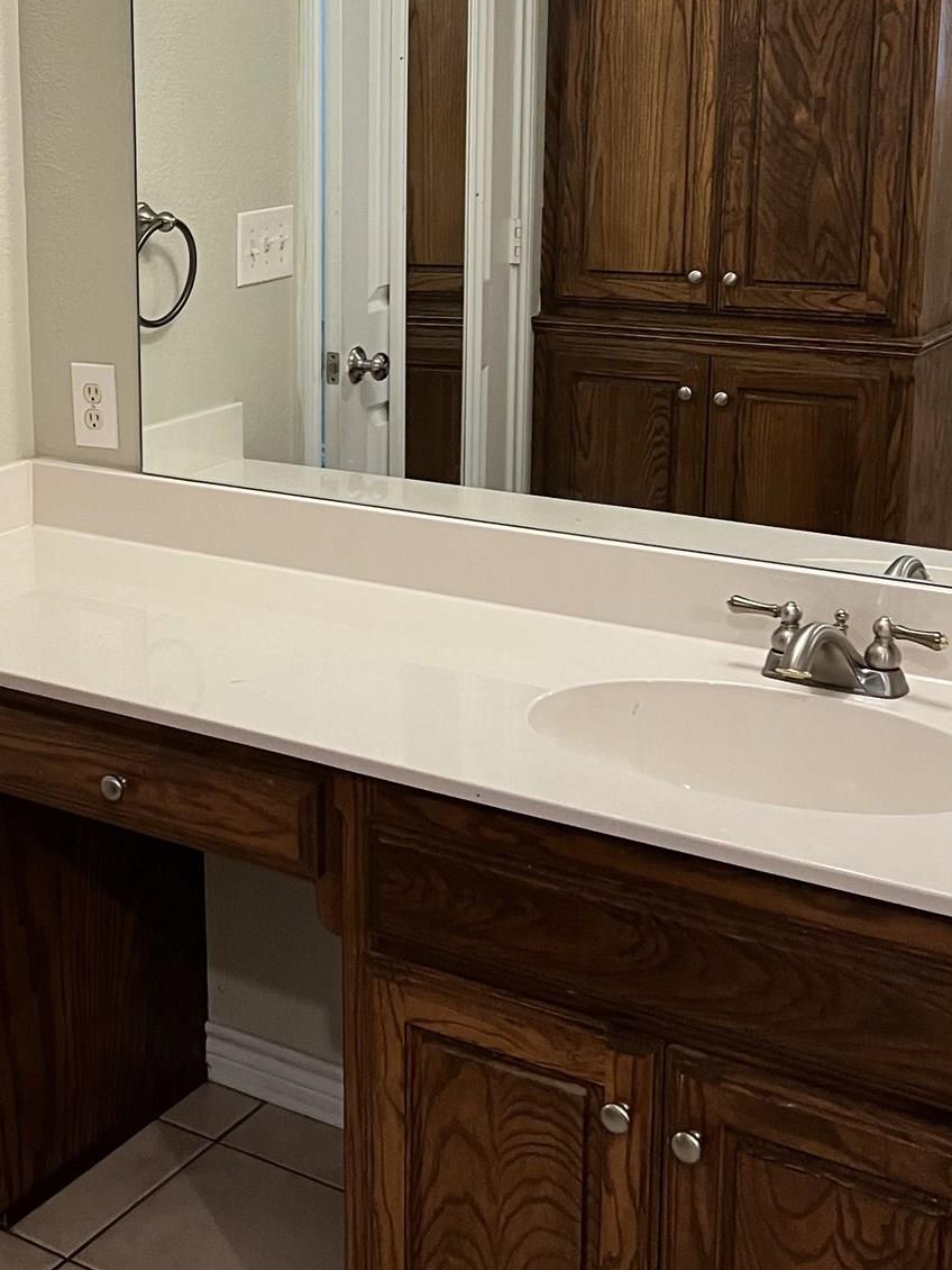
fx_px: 1943
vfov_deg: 35.8
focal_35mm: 53
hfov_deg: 26.7
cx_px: 117
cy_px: 423
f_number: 1.5
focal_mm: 5.7
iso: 250
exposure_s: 1/60
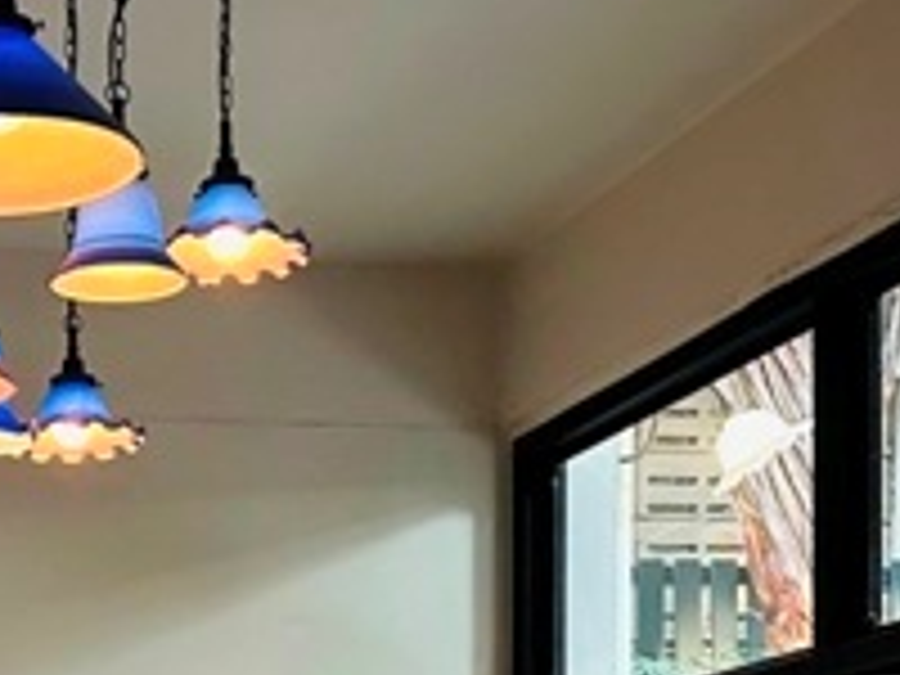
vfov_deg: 14.5
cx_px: -9
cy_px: 986
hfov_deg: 19.8
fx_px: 2496
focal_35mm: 96
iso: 500
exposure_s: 1/50
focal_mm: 6.86
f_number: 1.78
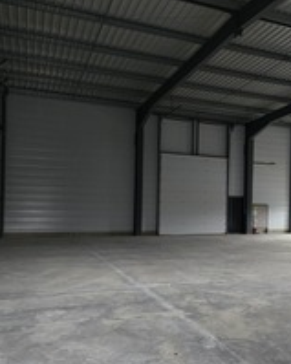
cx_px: 261
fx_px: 431
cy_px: 212
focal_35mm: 40
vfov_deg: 45.6
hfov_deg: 35.2
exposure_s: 1/60
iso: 1000
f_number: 1.7
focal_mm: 6.3
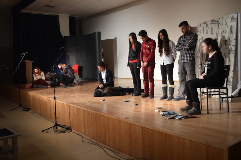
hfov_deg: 57.3
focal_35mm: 33
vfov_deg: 39.9
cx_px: 120
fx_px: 221
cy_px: 80
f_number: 4
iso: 400
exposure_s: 1/15
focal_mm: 22
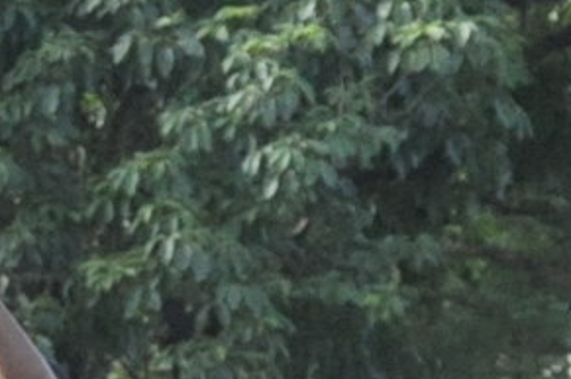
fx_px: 13122
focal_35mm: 829
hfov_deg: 2.5
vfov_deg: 1.7
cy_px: 220
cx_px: -540
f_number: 6.3
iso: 2500
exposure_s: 1/1600
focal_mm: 75
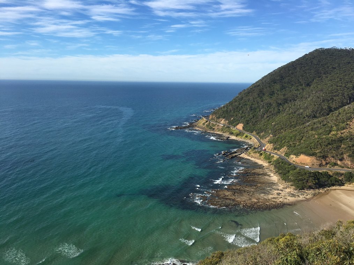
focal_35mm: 29
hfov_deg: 61.6
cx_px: 177
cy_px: 132
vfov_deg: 48.2
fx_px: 297
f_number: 2.2
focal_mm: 4.15
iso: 25
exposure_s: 1/1709
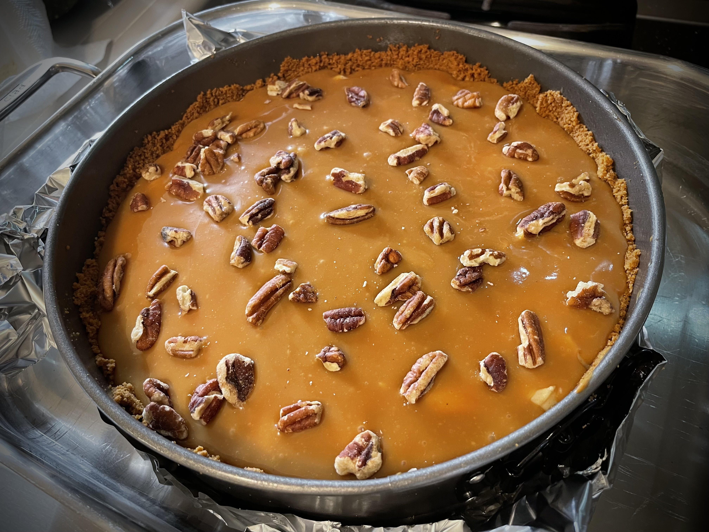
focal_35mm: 26
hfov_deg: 67.3
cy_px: 266
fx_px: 533
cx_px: 354
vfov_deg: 53.1
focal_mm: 4.2
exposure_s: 1/60
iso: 200
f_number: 1.6
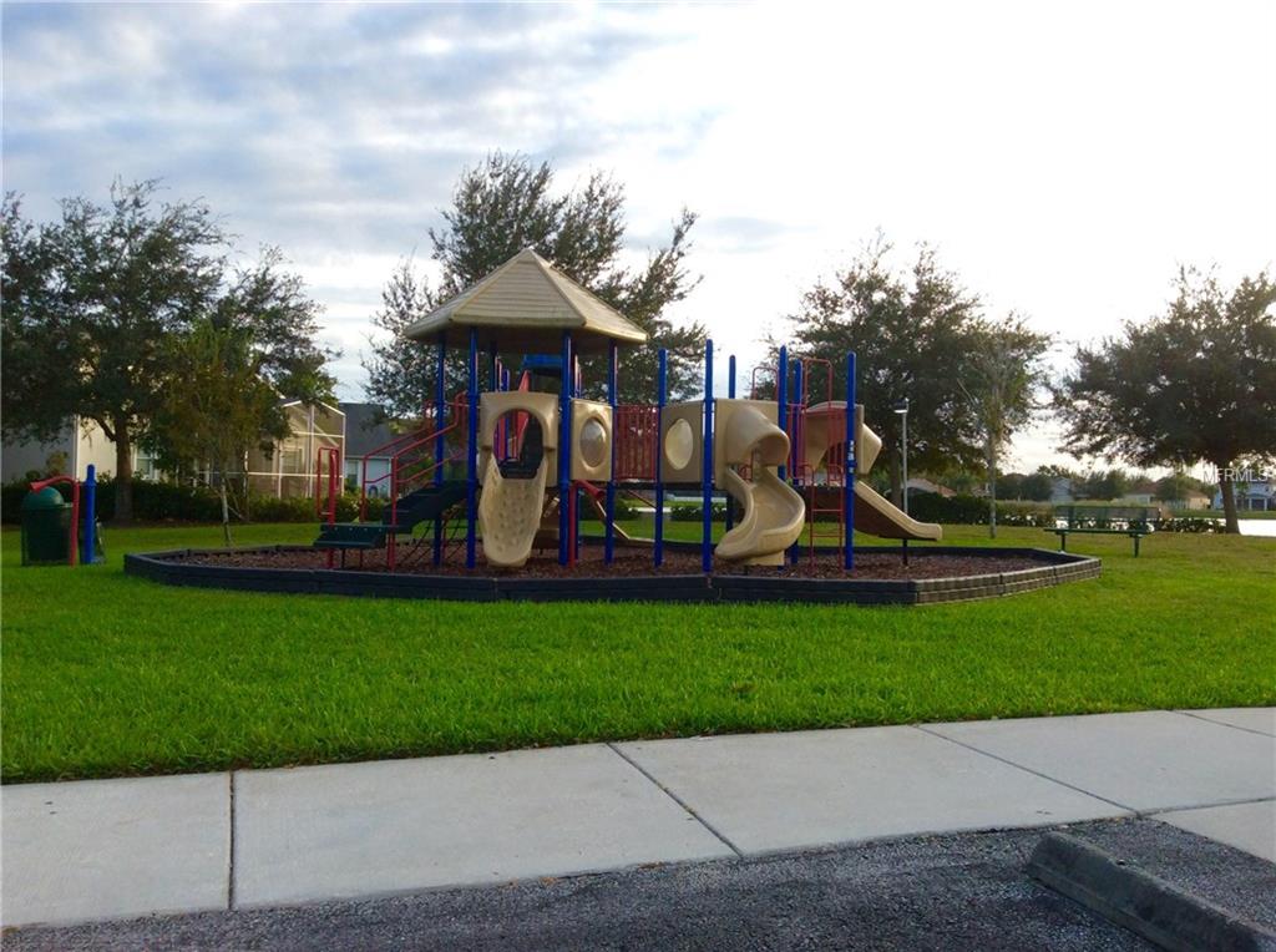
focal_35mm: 32
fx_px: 1177
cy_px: 476
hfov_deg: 56.9
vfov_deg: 44.0
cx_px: 638
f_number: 2.4
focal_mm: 3.3
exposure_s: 1/225
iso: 32
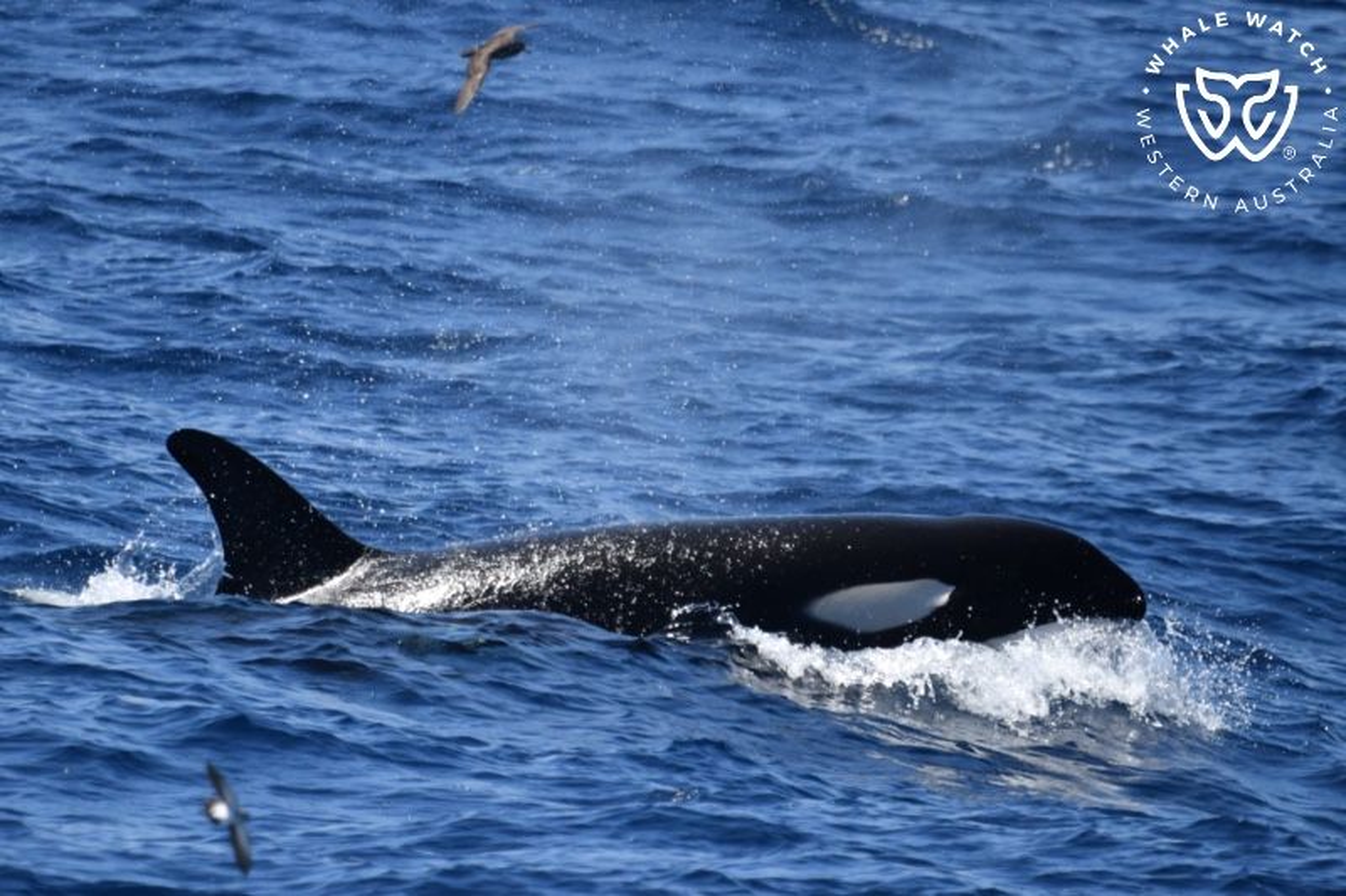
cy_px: 448
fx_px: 22427
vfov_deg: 2.3
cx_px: 673
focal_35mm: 600
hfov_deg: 3.4
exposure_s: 1/8000
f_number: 6.3
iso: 1250
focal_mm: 600
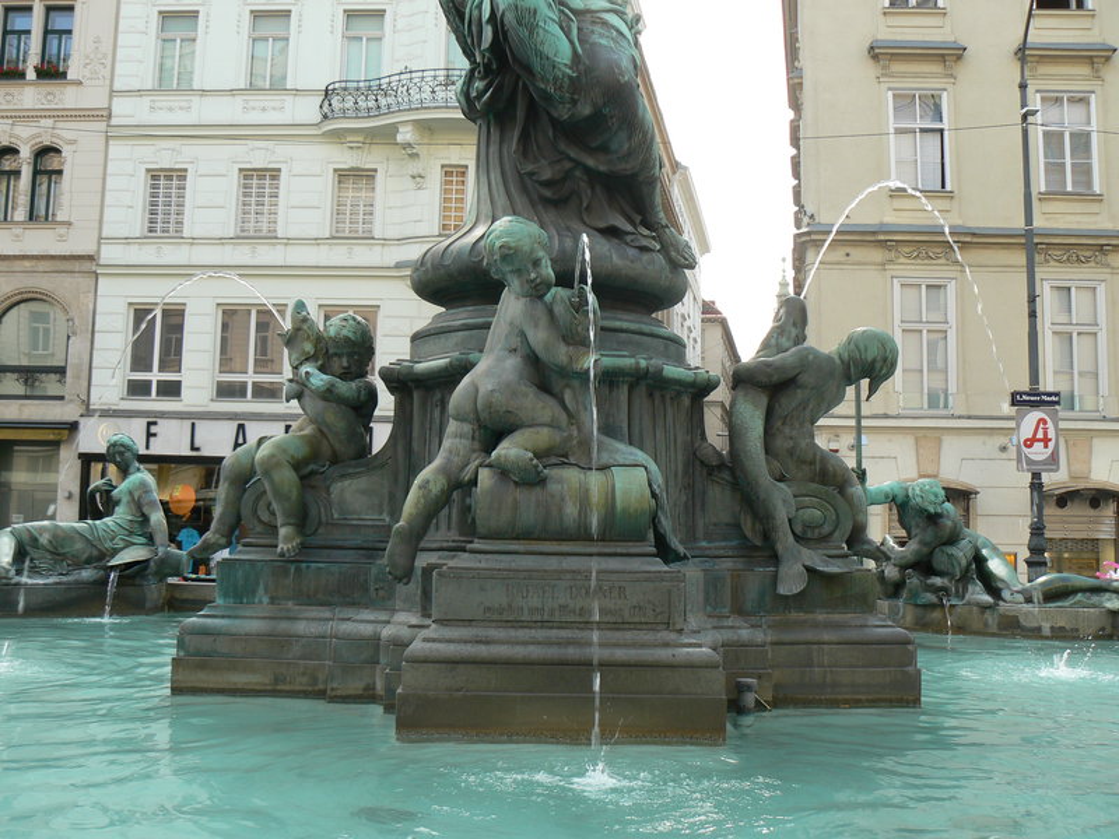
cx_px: 560
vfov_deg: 39.7
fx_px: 1164
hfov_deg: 51.4
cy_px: 420
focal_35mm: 36
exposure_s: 1/100
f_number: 4.5
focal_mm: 6
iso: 80
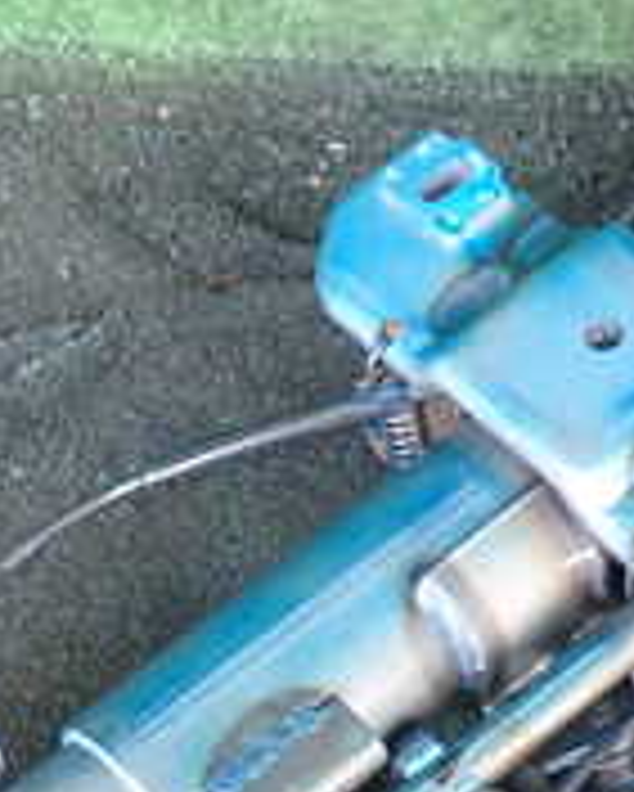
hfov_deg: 15.3
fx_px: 2343
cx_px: 153
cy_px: 675
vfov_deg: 18.9
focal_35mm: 100
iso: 200
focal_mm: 5.4
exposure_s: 1/30
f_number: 2.3
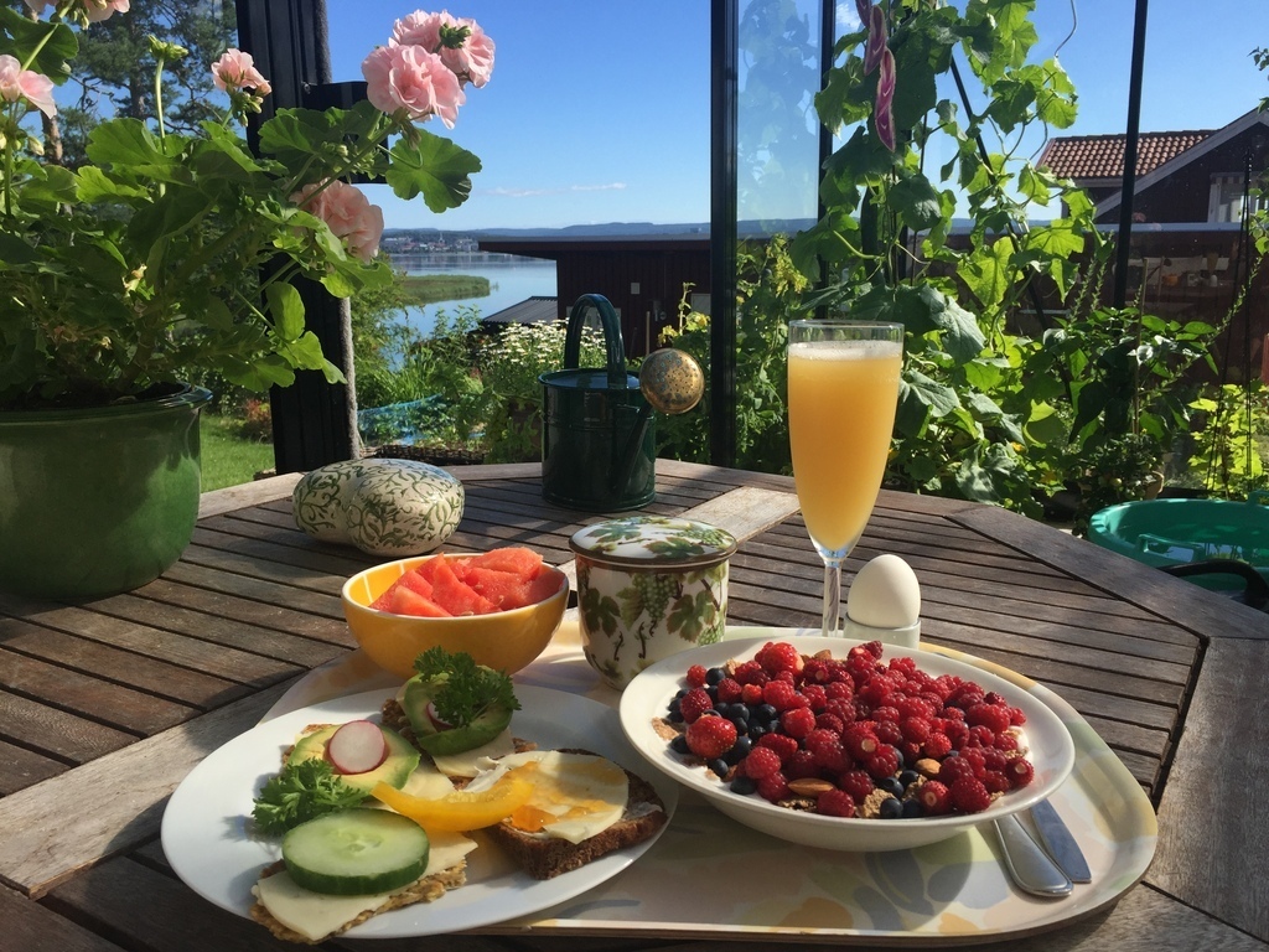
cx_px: 634
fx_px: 1063
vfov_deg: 48.2
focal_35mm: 29
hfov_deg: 61.7
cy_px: 476
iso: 32
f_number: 2.2
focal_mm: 4.15
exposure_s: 1/1647
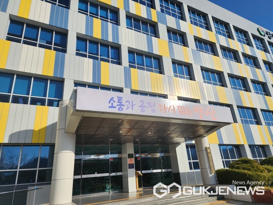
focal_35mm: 23
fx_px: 181
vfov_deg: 58.9
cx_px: 136
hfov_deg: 73.9
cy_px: 102
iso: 12
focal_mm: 6.4
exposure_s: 1/2436
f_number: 1.8
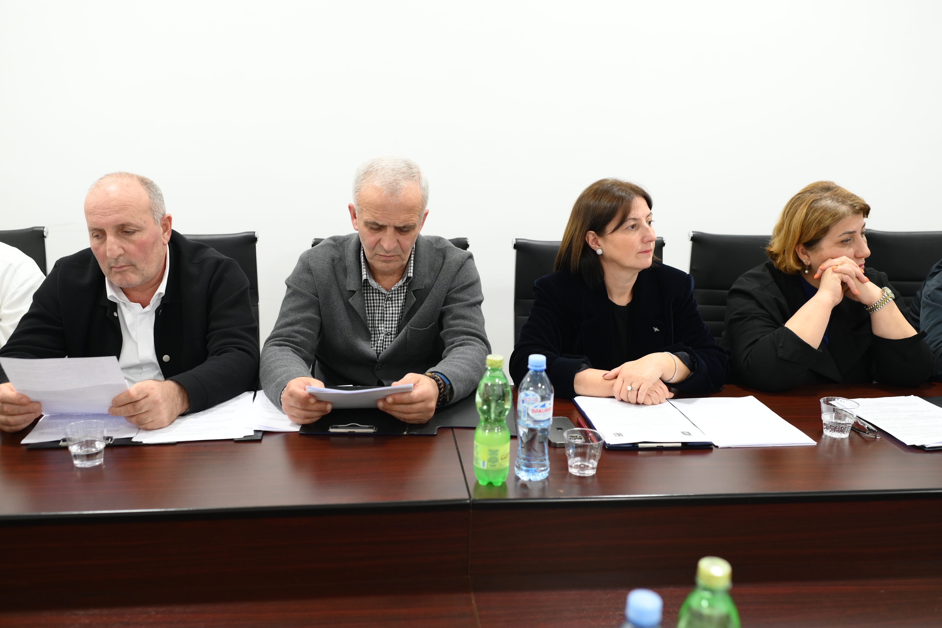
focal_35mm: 35
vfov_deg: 37.8
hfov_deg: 54.4
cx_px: 471
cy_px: 314
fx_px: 916
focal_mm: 35
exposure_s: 1/125
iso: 1250
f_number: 2.8
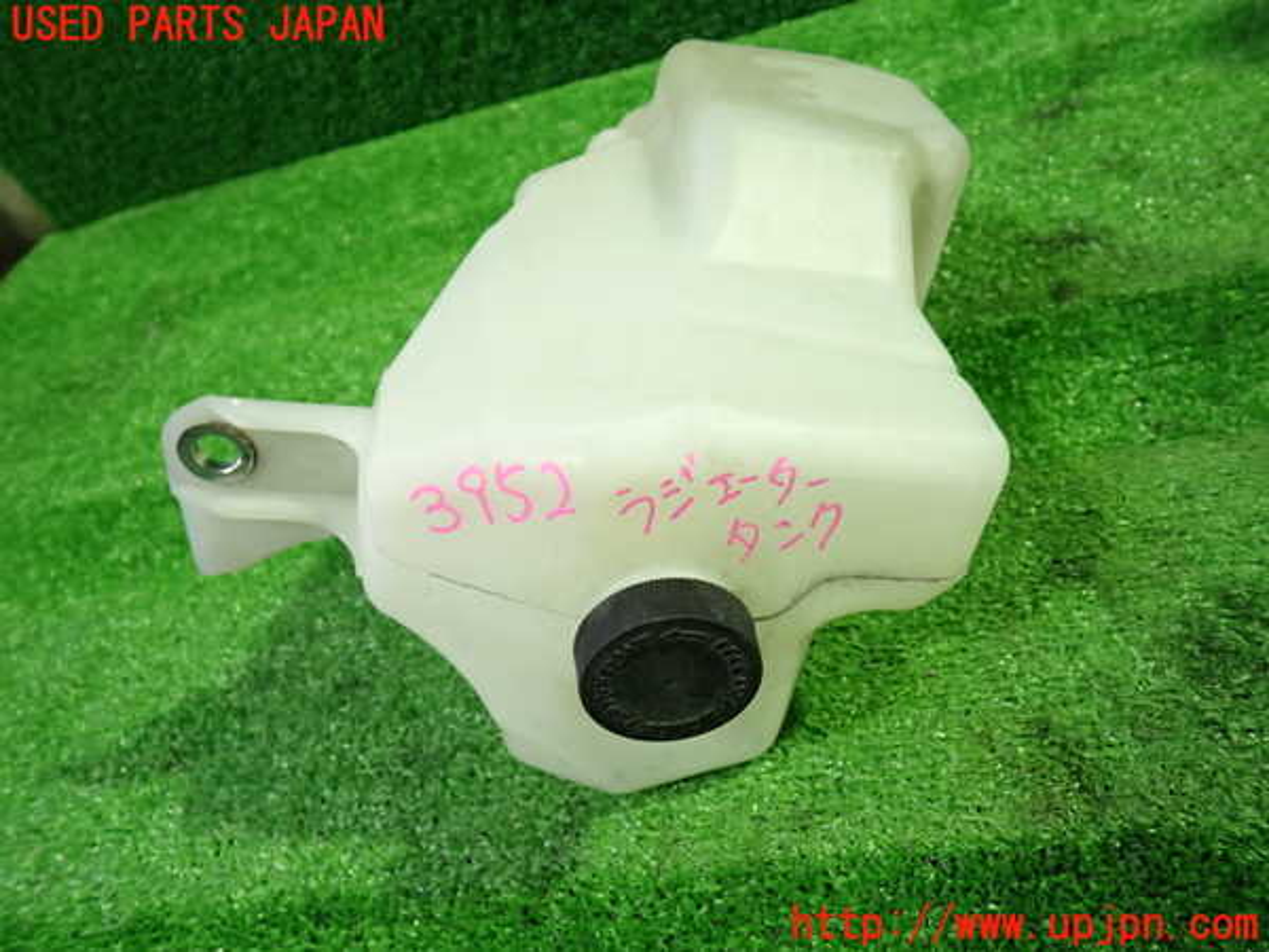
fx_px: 1026
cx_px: 634
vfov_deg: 49.7
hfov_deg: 63.4
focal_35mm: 28
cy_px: 476
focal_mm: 5.05
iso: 400
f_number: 2.2
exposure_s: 1/30
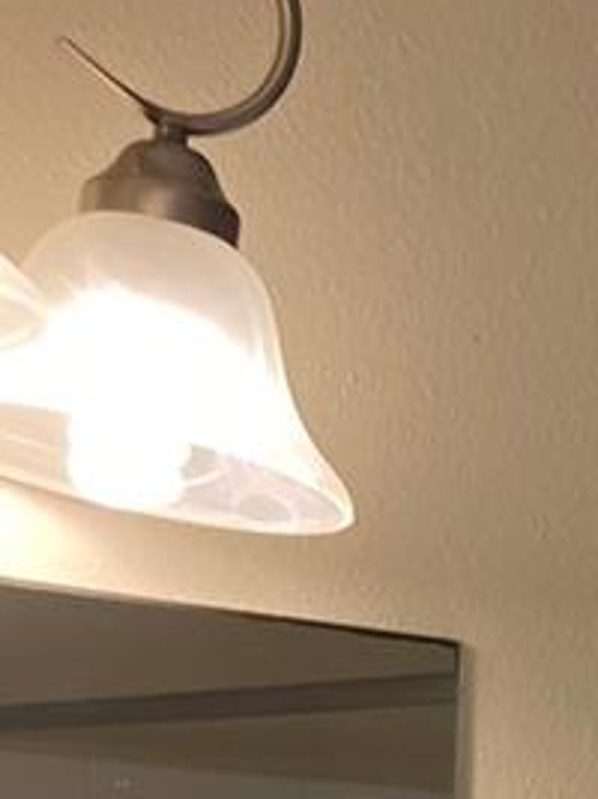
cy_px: 1568
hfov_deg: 11.7
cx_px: 437
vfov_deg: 13.5
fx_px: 2905
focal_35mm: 126
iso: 80
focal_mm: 3.99
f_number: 1.8
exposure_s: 1/120
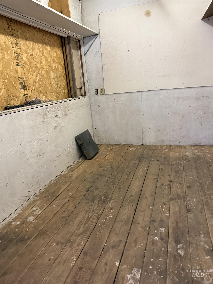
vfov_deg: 71.6
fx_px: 197
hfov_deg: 56.8
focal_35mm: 24
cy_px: 142
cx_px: 106
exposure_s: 1/45
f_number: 1.78
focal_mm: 6.76
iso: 640
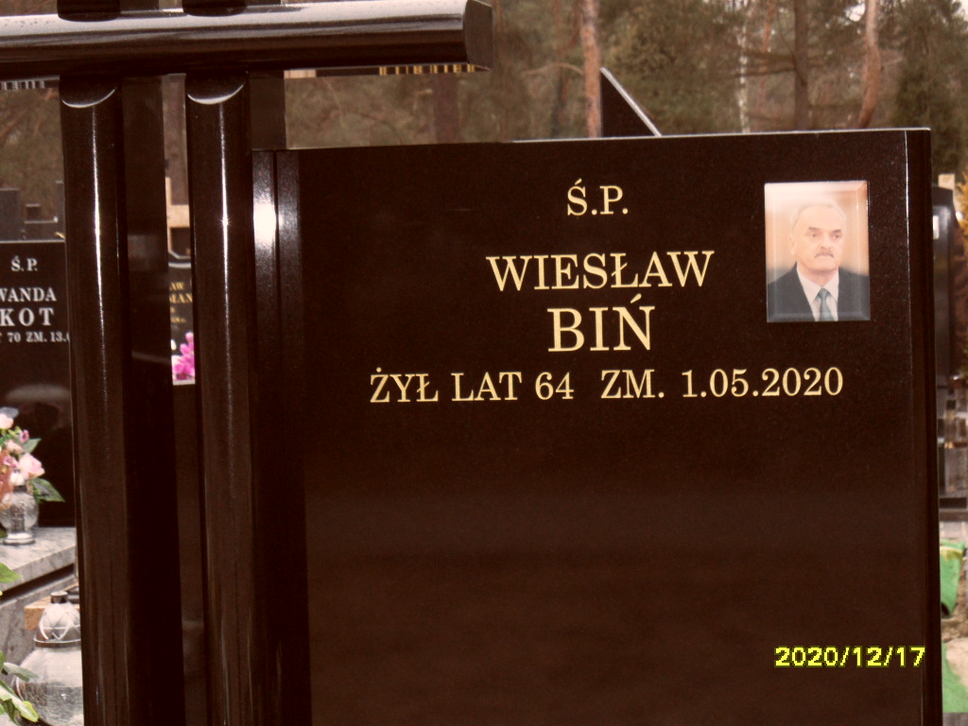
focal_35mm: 100
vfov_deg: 14.8
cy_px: 363
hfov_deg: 19.6
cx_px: 484
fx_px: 2796
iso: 200
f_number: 4.4
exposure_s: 1/45
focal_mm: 16.3
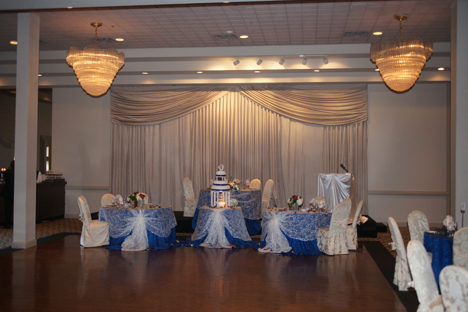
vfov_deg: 33.4
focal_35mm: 40
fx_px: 520
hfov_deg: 48.5
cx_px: 234
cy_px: 156
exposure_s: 1/80
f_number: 2.8
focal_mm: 40
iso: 800
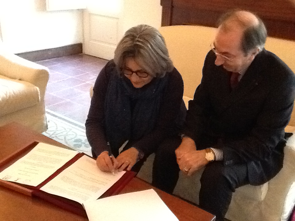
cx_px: 148
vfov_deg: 32.9
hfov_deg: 42.9
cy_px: 110
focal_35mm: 44
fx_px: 375
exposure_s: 1/15
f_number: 2.4
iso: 640
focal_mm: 2.03
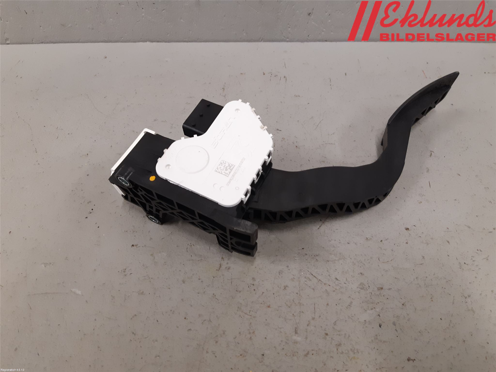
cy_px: 186
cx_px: 248
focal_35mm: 26
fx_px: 373
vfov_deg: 53.1
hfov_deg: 67.3
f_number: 1.7
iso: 125
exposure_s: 1/50
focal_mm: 3.93
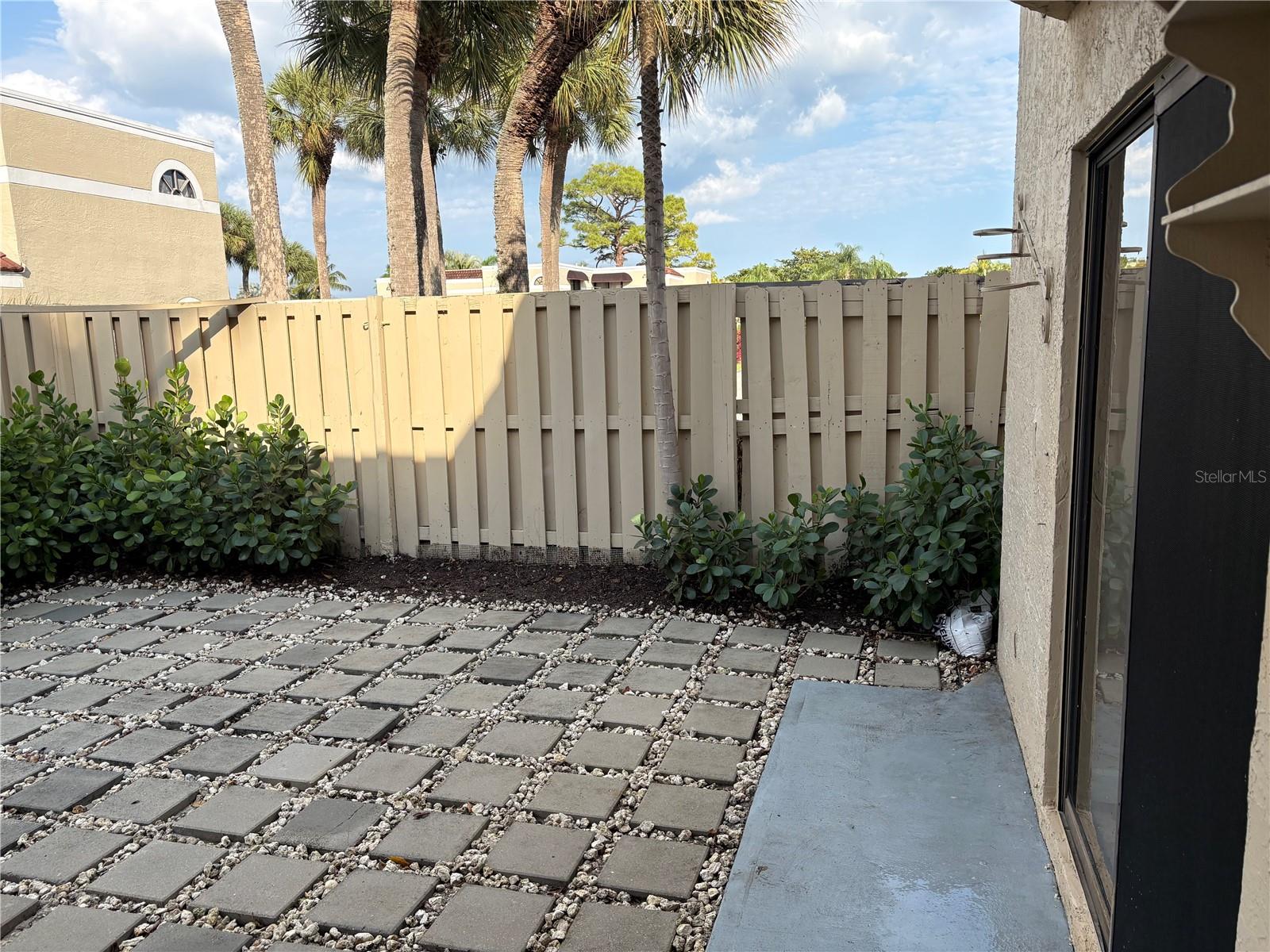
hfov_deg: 67.3
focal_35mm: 26
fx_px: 954
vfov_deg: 53.1
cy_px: 476
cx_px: 635
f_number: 1.6
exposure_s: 1/1667
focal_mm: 5.96
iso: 50
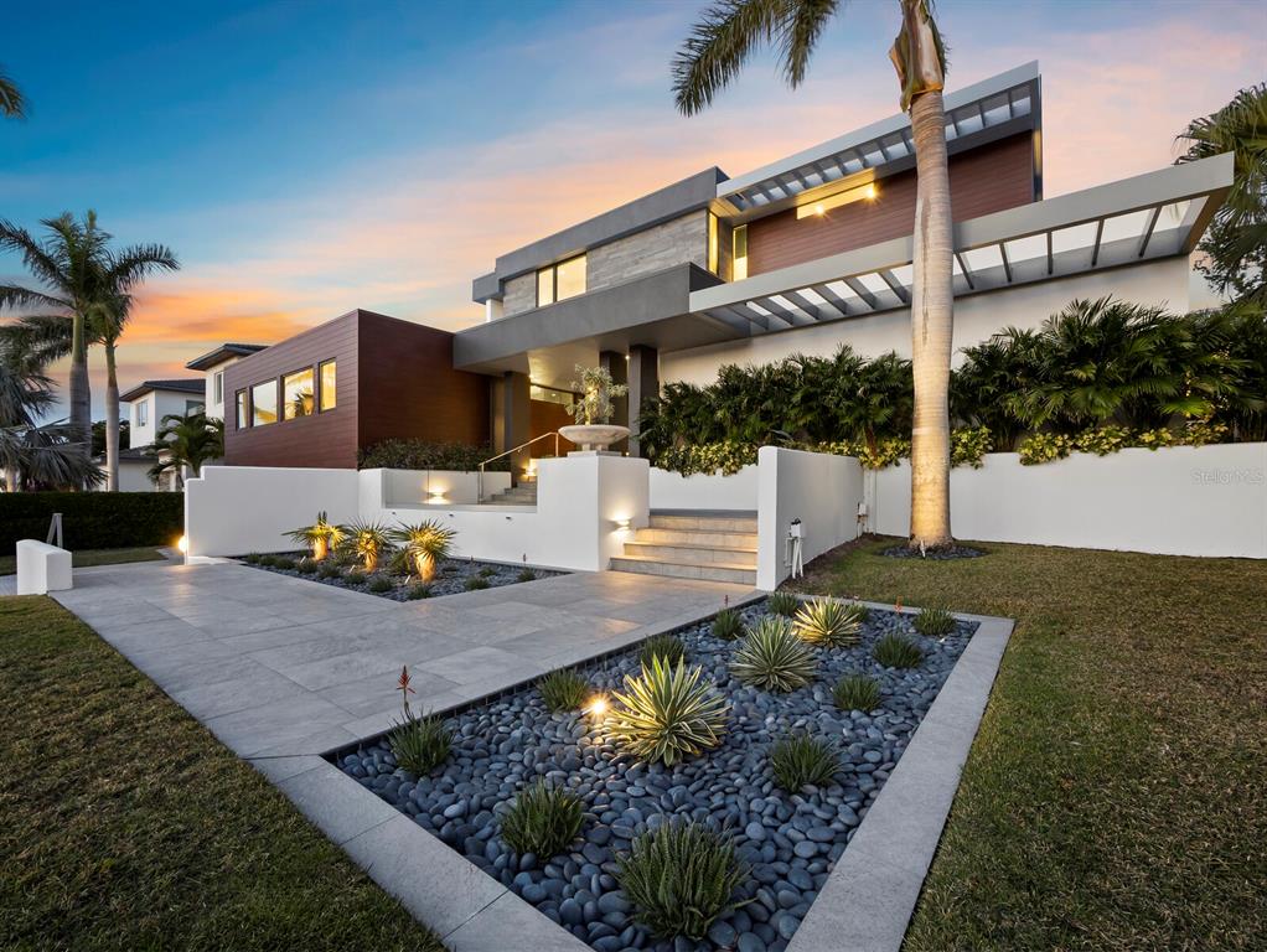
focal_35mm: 14
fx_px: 513
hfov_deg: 102.0
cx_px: 634
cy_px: 476
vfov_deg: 85.7
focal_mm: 7
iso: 400
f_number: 11
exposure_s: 1.3
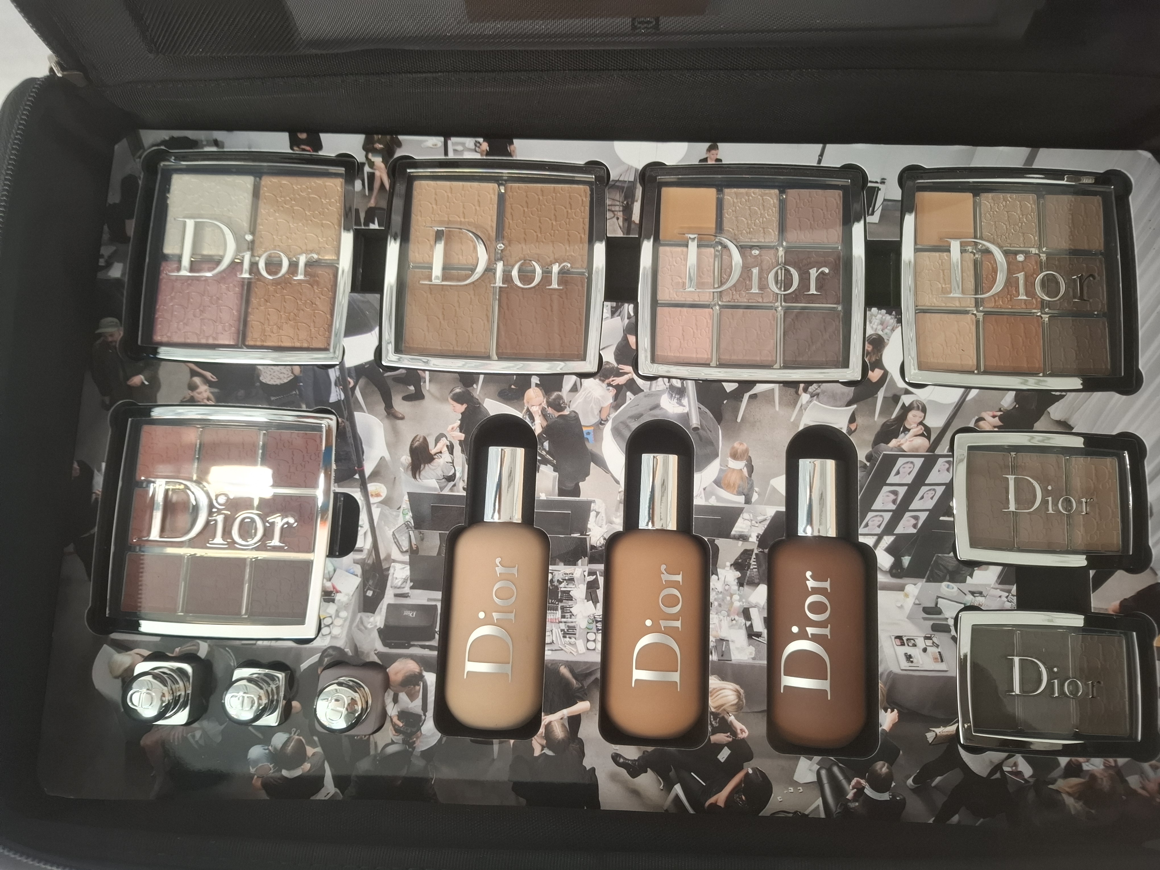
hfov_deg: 73.9
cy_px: 435
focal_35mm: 23
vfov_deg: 58.9
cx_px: 580
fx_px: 771
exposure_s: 1/30
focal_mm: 5.54
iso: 250
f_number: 1.8
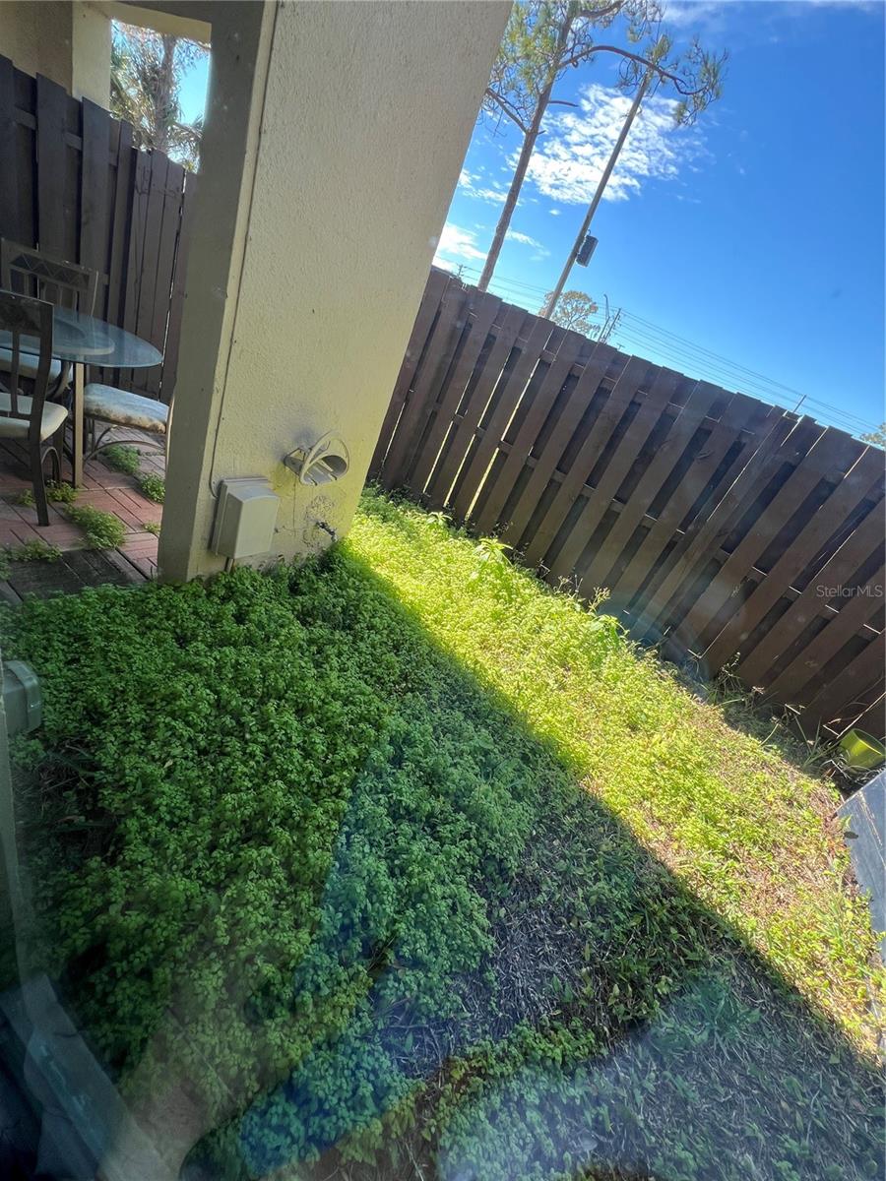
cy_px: 590
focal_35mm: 13
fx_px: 444
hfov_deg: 89.9
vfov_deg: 106.2
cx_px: 443
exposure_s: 1/167
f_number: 1.8
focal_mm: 1.57
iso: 32
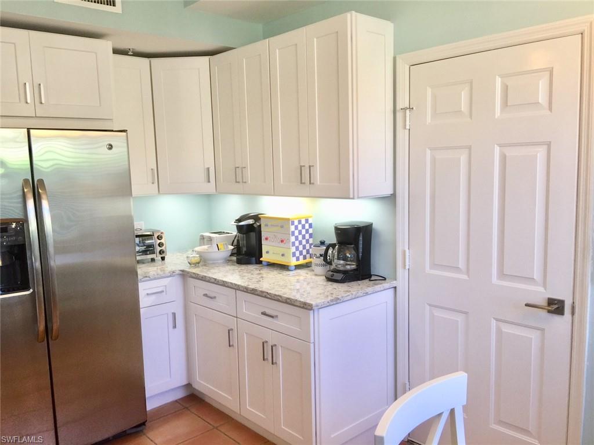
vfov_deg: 48.2
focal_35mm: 29
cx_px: 297
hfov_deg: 61.7
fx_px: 498
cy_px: 222
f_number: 2.2
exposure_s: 1/30
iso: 32
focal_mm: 4.15
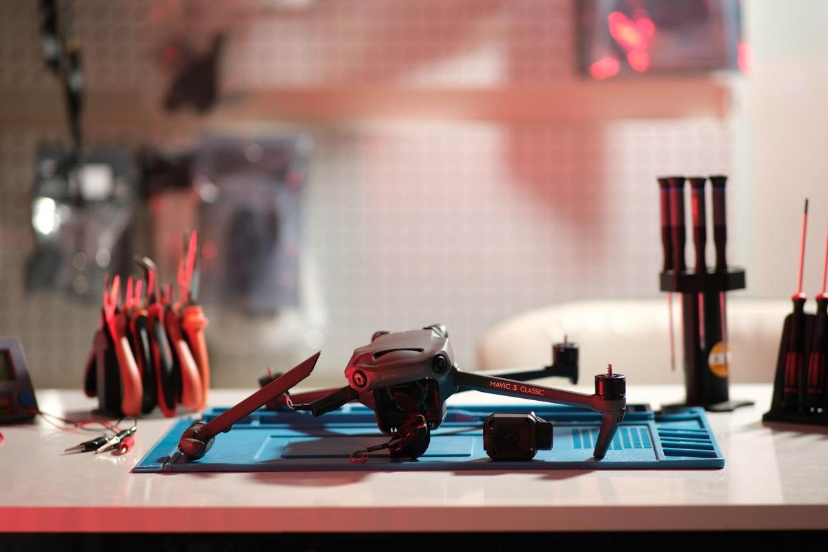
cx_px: 414
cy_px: 276
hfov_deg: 16.0
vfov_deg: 10.7
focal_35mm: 128
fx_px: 2944
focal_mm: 85
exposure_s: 1/60
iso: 160
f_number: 1.8
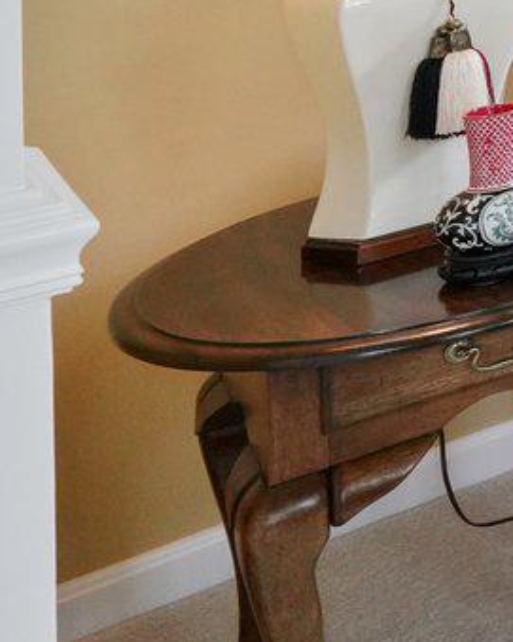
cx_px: 1742
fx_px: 1291
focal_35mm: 68
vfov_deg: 22.4
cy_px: -348
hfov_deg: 9.9
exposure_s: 1/30
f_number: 8
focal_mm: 12
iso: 1600
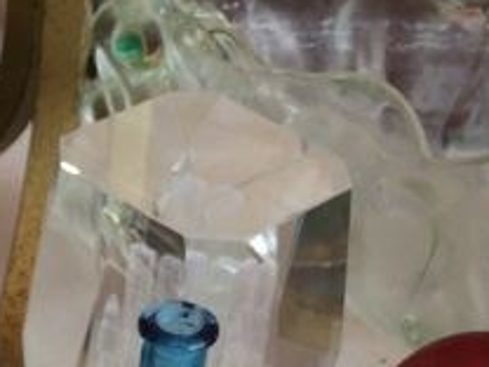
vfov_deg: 10.4
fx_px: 1836
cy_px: 749
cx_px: 146
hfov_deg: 15.1
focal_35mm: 130
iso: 50
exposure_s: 1/60
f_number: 2.2
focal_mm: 4.12
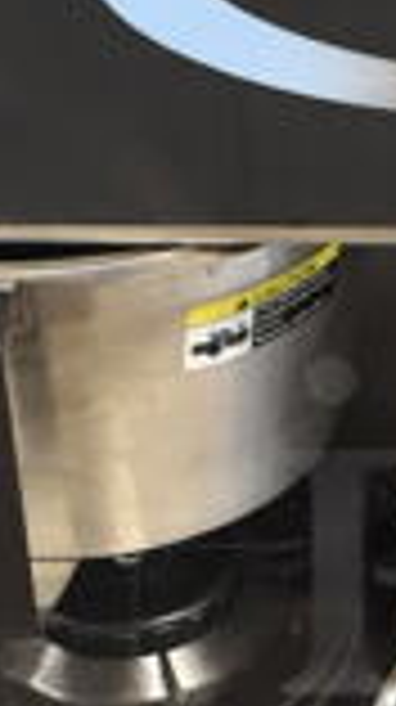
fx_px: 3088
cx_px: 608
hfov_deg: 7.2
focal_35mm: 165
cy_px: 564
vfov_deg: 13.0
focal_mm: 18
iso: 1400
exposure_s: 1/60
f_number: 4
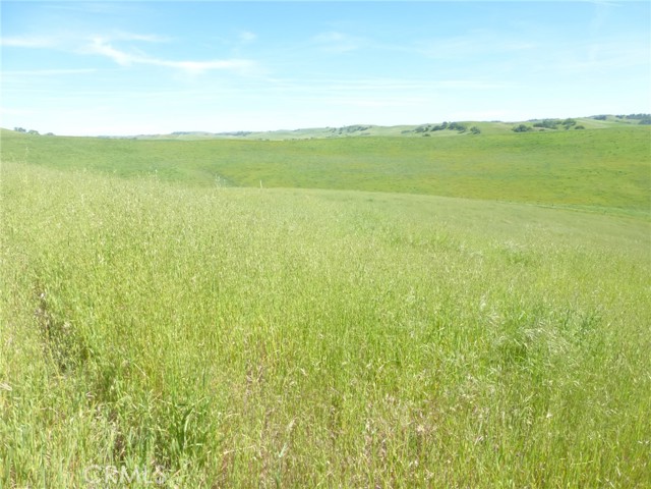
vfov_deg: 56.8
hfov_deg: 71.6
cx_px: 326
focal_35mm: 24
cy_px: 244
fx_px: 451
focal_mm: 4.3
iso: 100
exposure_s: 1/400
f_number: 4
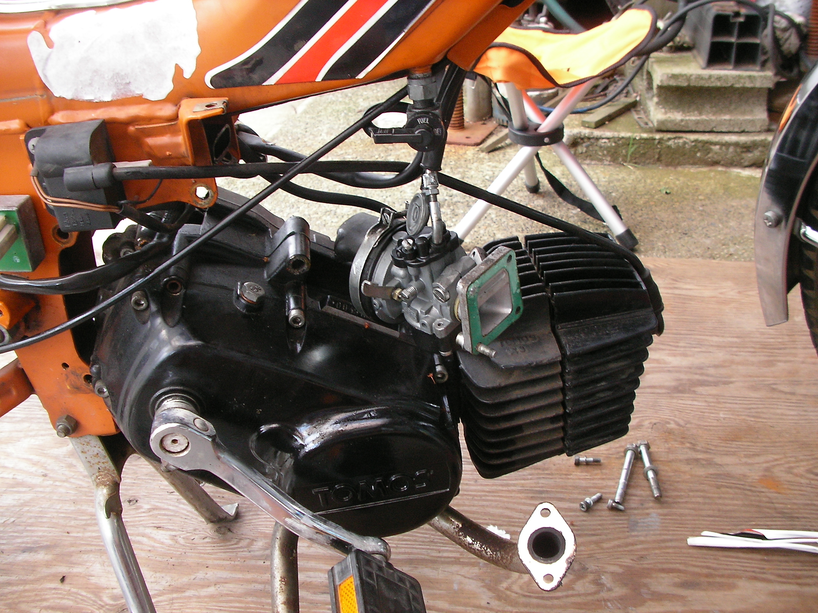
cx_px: 409
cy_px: 306
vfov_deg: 37.7
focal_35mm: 38
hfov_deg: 49.0
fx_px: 898
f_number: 3.5
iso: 100
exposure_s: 1/46.1
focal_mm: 6.3
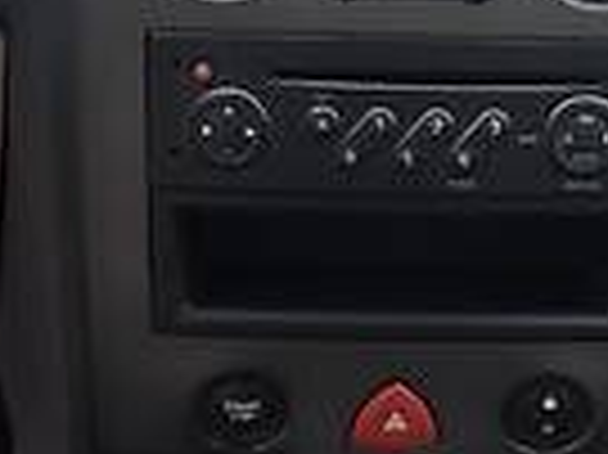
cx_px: 500
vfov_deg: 8.5
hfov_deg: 11.5
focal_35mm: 172
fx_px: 3018
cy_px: -121
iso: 32
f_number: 2.2
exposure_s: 1/105
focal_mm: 4.2
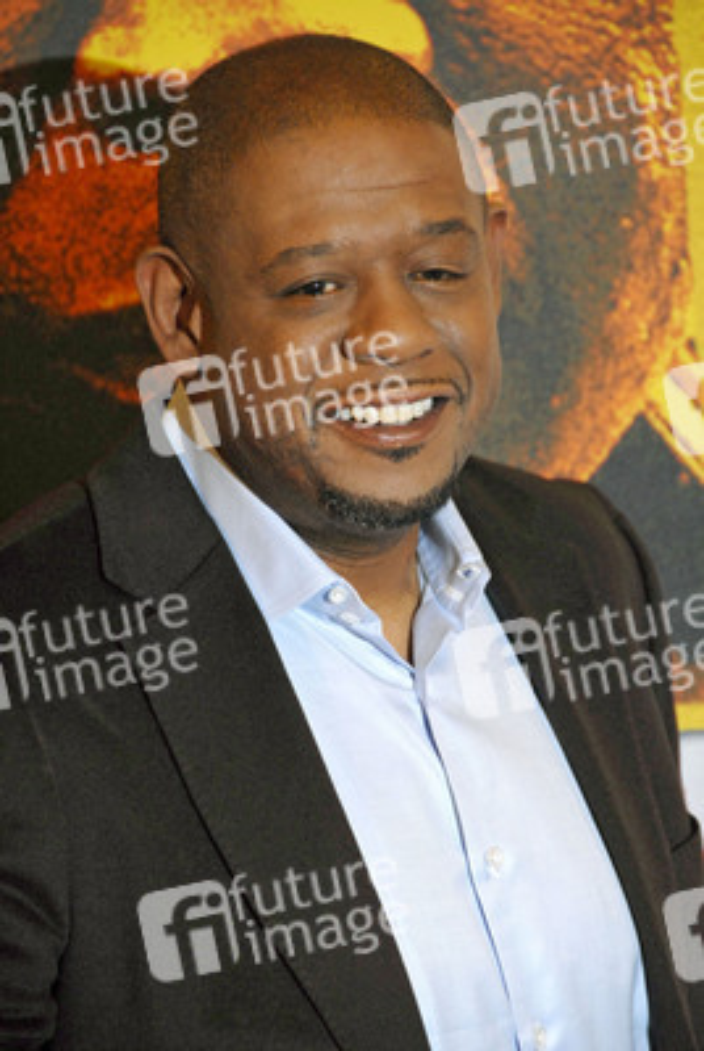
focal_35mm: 300
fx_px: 8769
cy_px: 526
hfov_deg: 4.6
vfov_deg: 6.9
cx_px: 352
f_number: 5.6
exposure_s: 1/125
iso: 400
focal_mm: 200
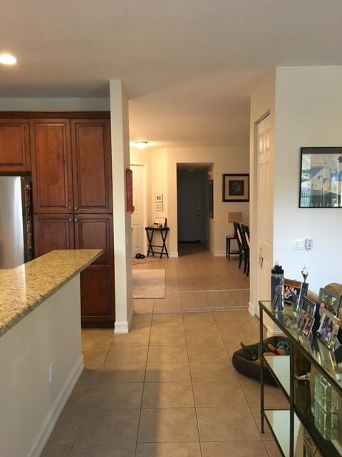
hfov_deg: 48.2
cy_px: 228
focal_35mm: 29
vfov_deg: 61.7
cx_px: 171
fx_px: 382
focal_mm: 4.15
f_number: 2.2
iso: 200
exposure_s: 1/30
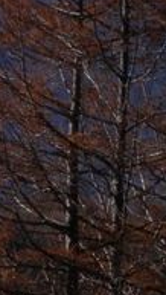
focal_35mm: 631
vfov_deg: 3.4
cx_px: -174
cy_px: -46
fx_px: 4923
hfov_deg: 1.9
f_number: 15.3
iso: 125
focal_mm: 25.1
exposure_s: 1/160
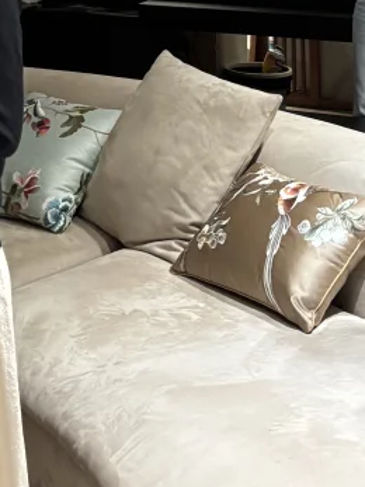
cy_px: -218
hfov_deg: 13.7
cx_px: 118
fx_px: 1519
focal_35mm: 108
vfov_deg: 16.7
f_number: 1.6
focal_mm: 5.96
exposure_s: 1/57
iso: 500
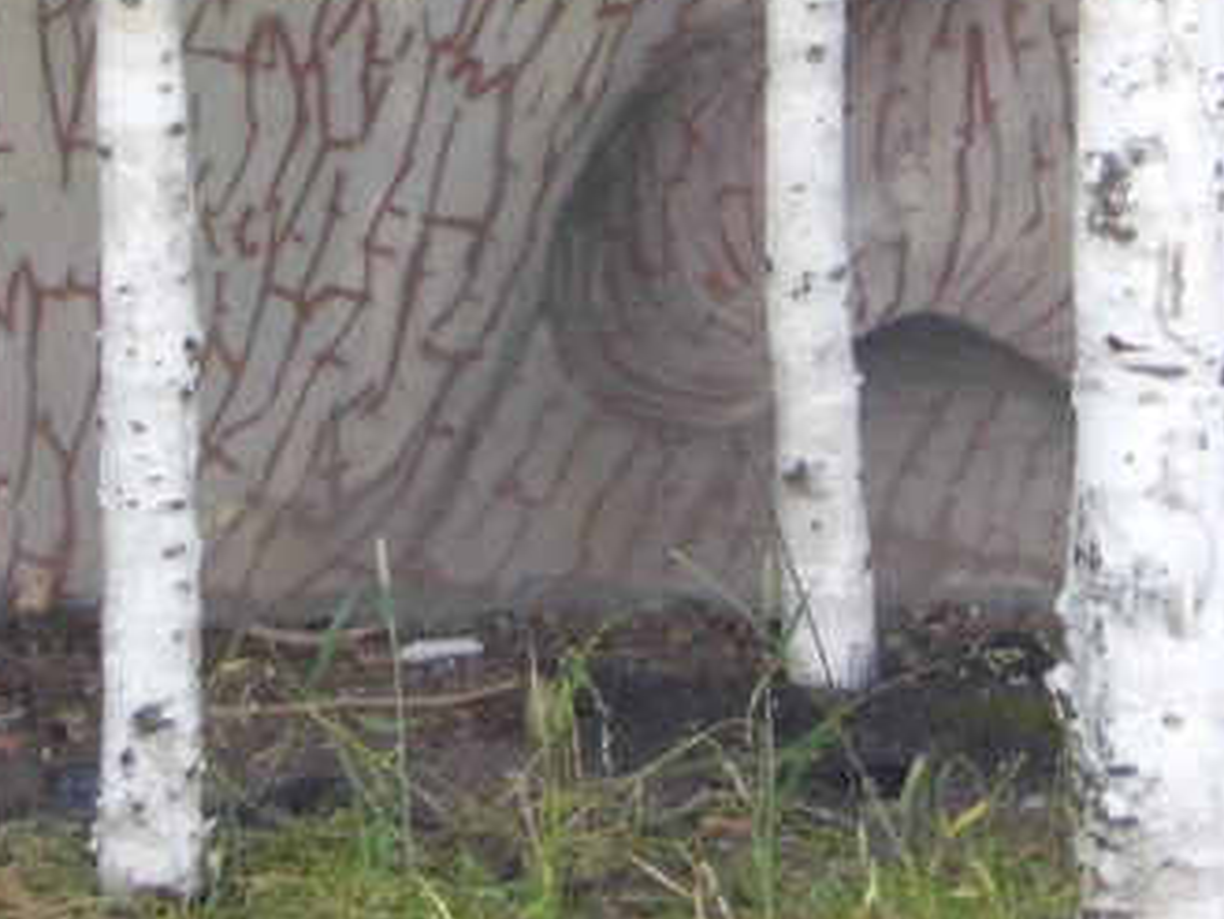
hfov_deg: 11.6
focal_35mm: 171
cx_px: 573
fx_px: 6049
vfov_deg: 8.6
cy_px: -294
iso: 160
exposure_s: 1/60
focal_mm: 9.9
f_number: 3.5
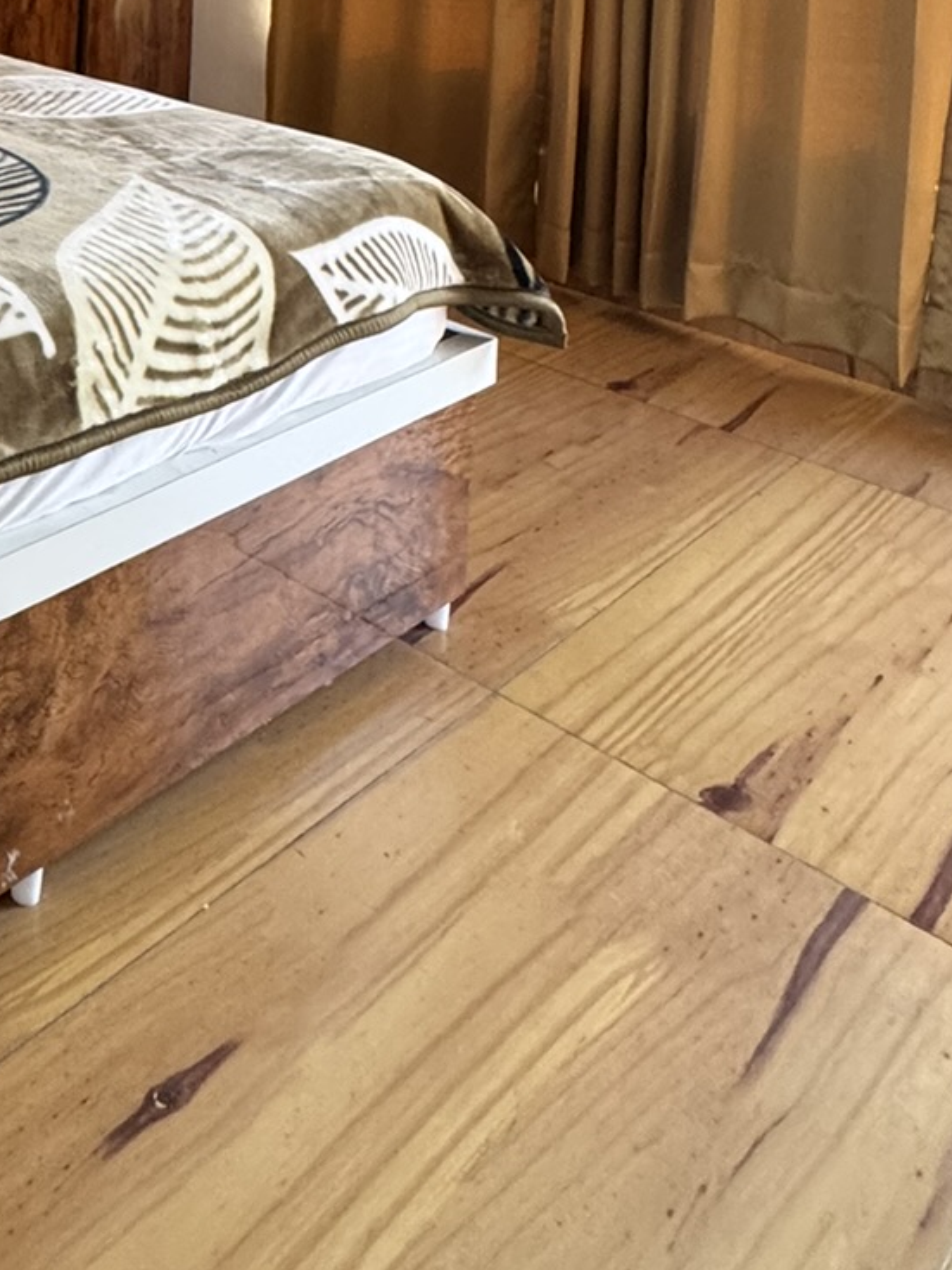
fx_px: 1431
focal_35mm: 39
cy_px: -221
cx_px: -245
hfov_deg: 30.2
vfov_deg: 37.4
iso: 250
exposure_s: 1/100
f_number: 2.2
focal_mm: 2.22
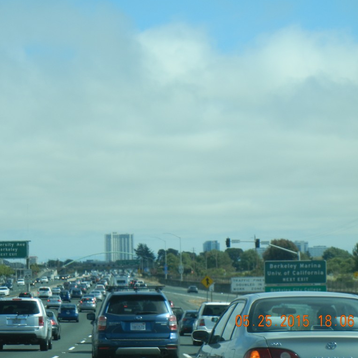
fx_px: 1615
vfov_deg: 12.7
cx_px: 143
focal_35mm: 138
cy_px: 178
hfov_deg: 12.6
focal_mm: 20.9
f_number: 4.6
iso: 160
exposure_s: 1/733
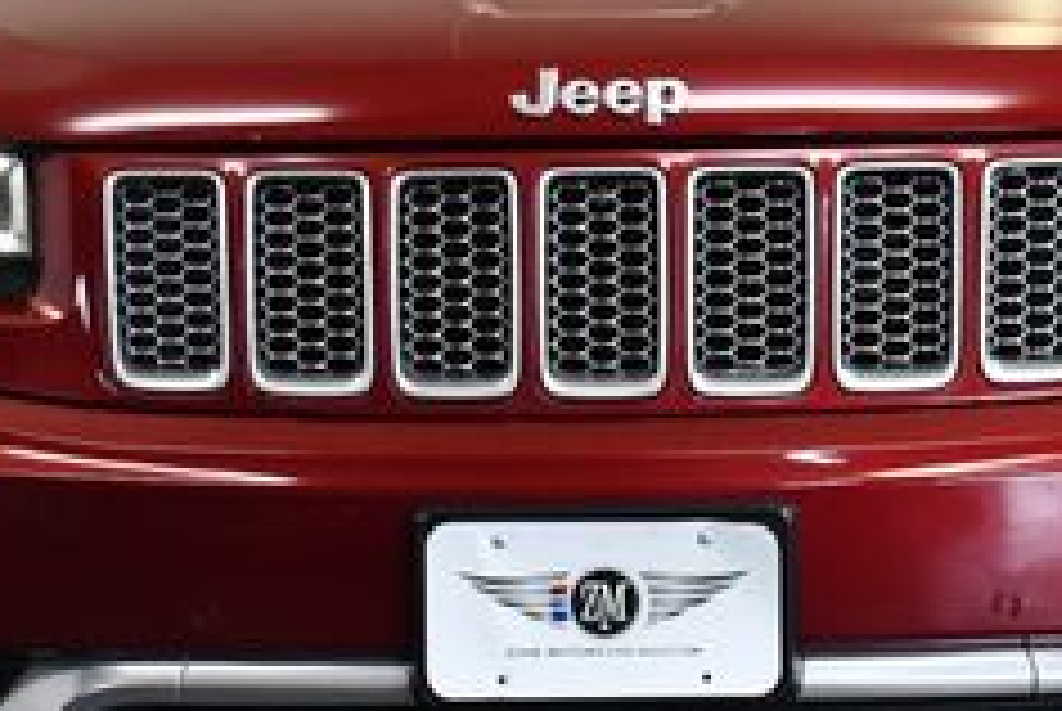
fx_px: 4814
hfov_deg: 12.6
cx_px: 585
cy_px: 230
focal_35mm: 163
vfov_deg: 8.4
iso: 800
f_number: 4.2
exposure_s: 1/125
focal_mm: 30
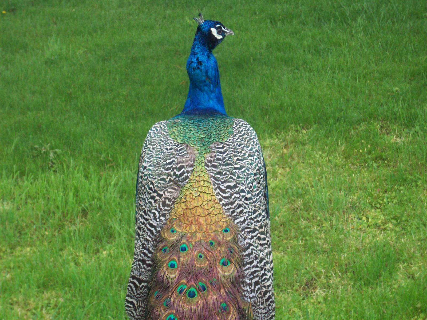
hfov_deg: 17.7
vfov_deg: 13.3
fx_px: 1369
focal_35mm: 111
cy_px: 160
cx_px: 214
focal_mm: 18.6
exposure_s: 1/90.2
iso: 142
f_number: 5.2
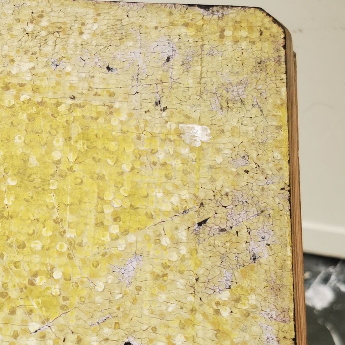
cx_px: -5
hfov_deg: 22.4
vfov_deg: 22.2
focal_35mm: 74
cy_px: 366
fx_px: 834
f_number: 1.6
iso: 50
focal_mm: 5.56
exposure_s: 1/533
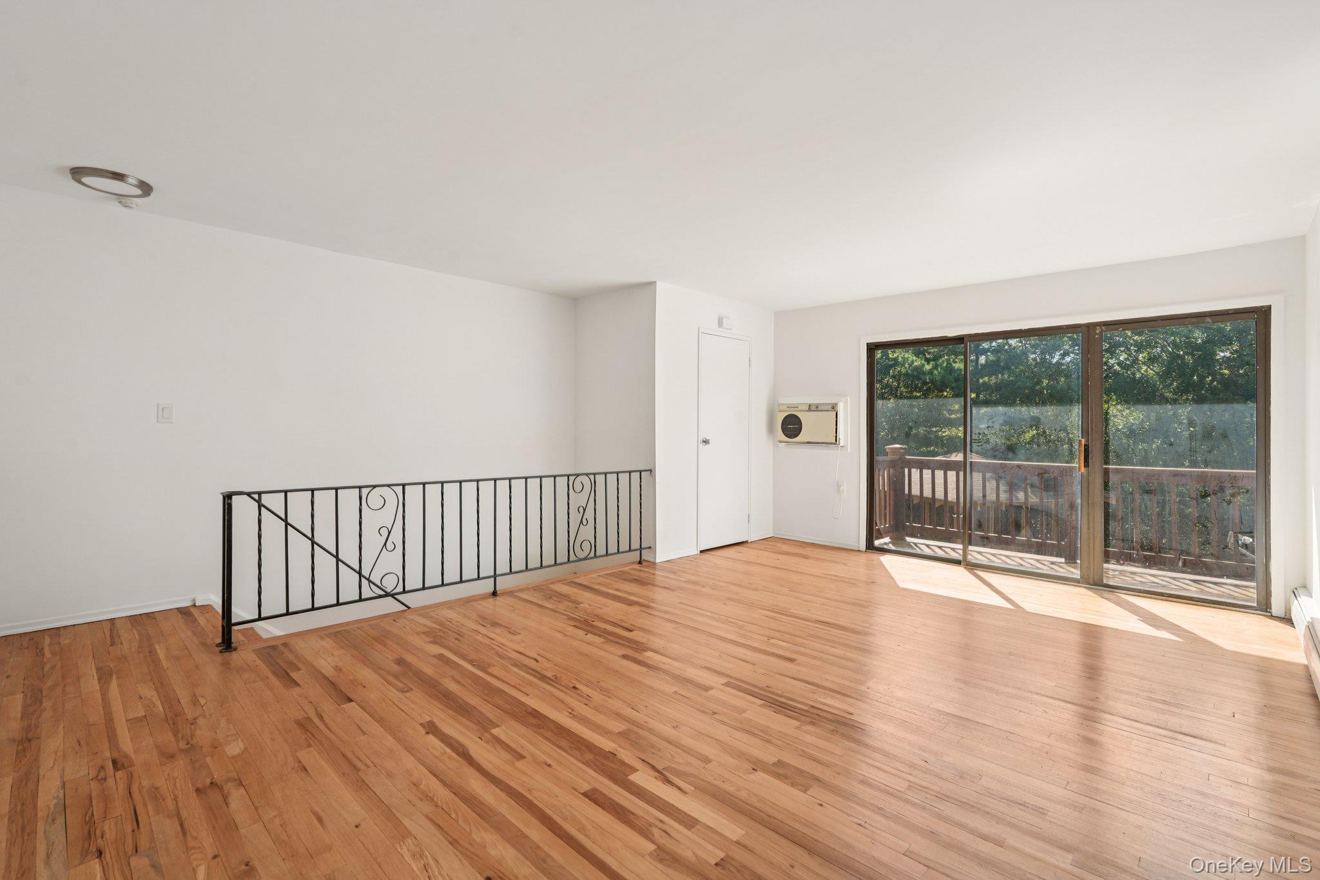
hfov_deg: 96.7
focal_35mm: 16
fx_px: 587
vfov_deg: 73.7
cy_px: 440
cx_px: 660
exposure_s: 1/50
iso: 100
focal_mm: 16
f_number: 8
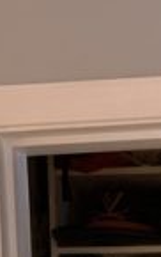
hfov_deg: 8.1
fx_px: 1064
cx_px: 350
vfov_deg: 10.7
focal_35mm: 152
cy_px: 705
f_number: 1.8
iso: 400
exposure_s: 1/40
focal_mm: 4.25
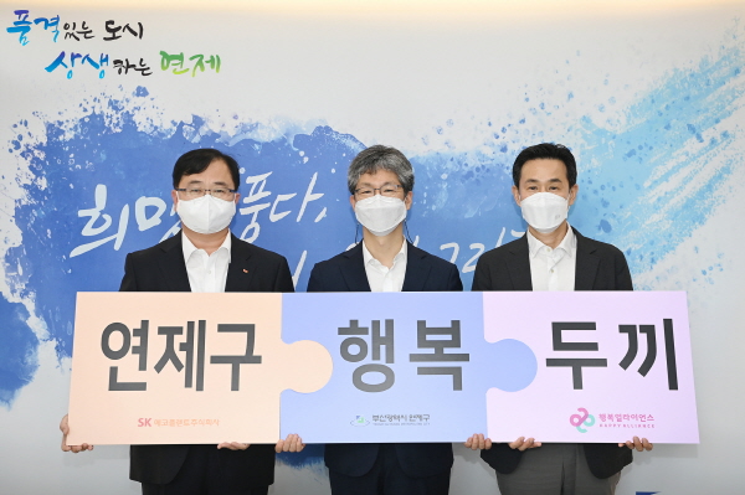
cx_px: 372
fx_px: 1447
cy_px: 248
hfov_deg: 28.9
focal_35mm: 70
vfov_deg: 19.4
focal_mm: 70
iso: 1000
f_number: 5.6
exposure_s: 1/250
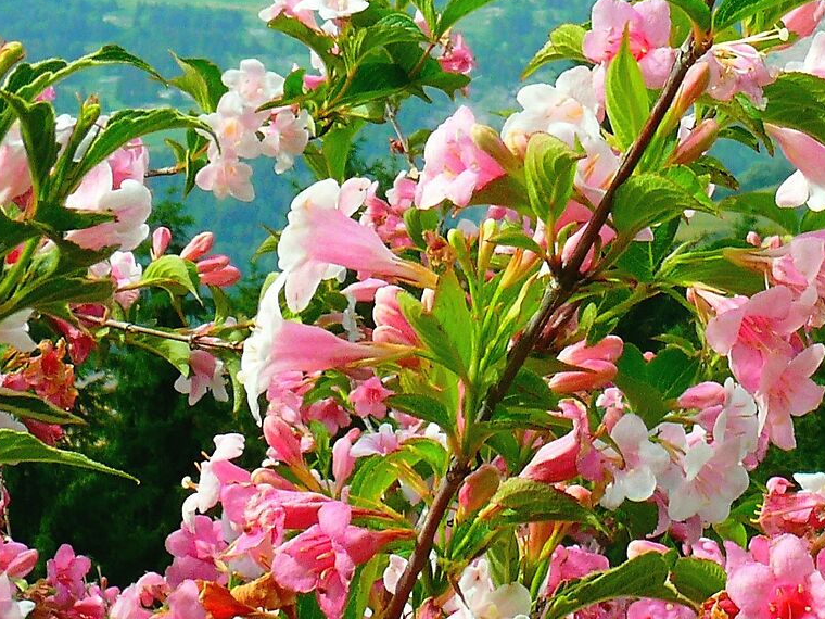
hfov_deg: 12.1
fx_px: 3837
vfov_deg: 9.2
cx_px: 855
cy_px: 15
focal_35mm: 161
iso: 100
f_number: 8
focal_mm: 10.9
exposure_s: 1/125
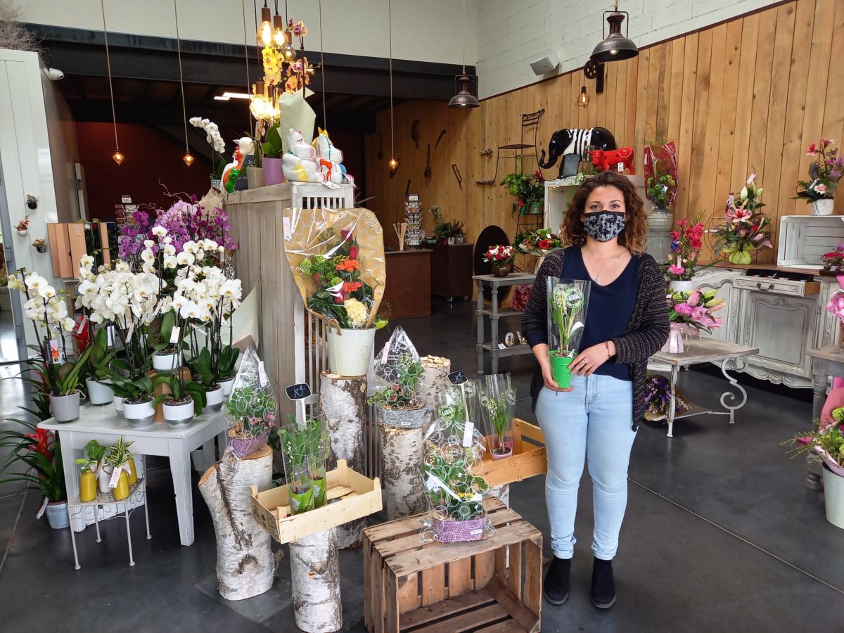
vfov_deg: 54.9
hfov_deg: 69.4
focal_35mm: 25
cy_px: 316
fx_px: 610
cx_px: 422
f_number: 2
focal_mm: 4.6
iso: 100
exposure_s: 1/100
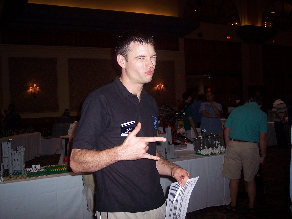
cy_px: 110
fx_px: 329
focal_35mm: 39
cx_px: 146
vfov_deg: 36.8
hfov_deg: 47.9
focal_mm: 8
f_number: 2.8
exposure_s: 1/60
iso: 100
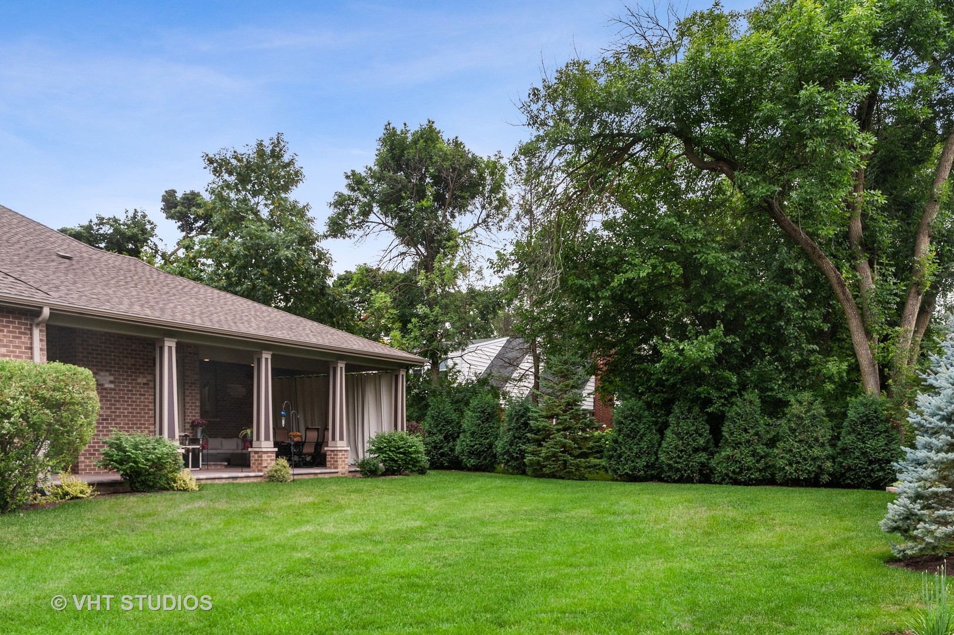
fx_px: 768
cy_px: 318
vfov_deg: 44.9
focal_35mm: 29
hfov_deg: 63.7
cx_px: 477
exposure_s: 1/320
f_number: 8
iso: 200
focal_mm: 29
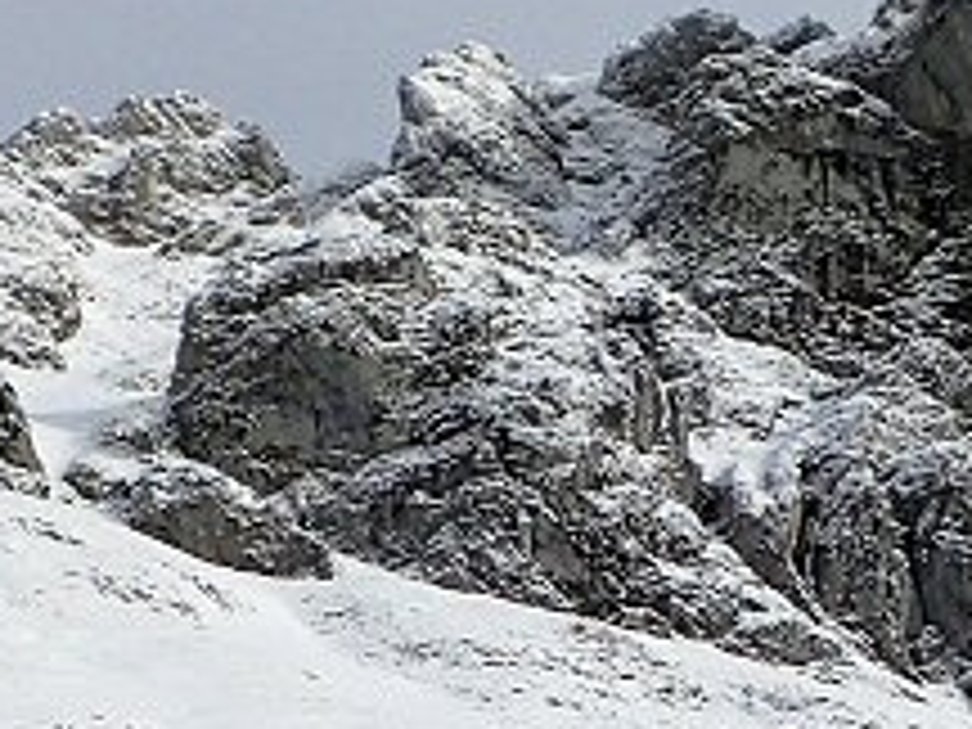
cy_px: 549
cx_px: 680
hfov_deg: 11.2
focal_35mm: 176
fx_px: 4942
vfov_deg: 8.4
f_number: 10
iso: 100
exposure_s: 1/200
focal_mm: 6.86
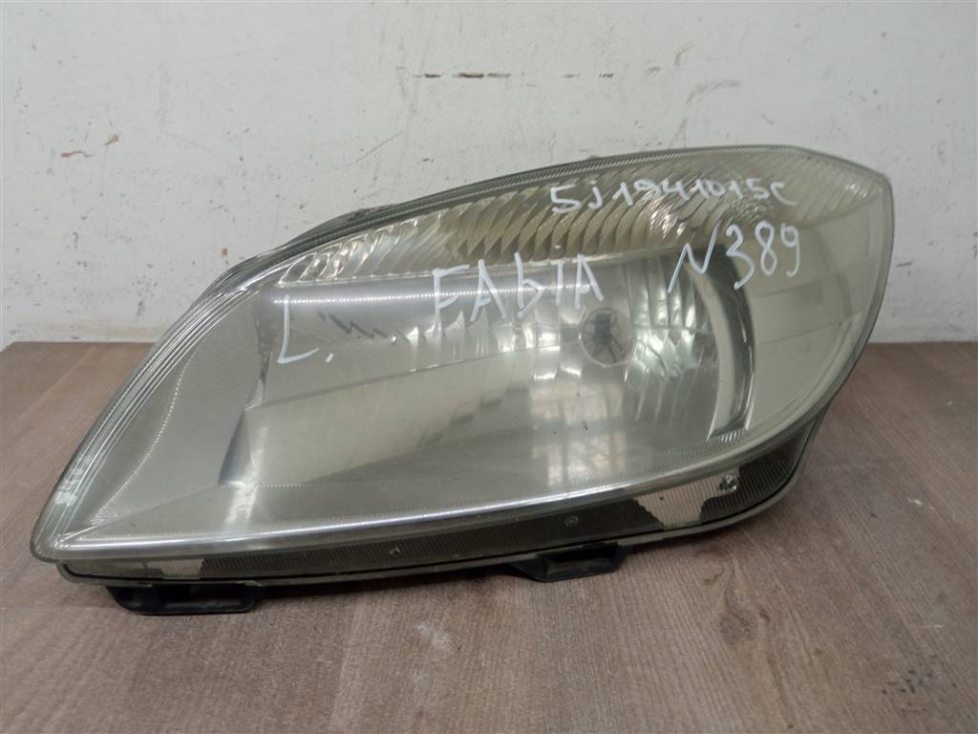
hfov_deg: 65.3
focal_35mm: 27
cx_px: 489
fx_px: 763
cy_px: 367
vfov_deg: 51.4
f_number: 2.2
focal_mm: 3.79
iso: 231
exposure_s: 1/33.3
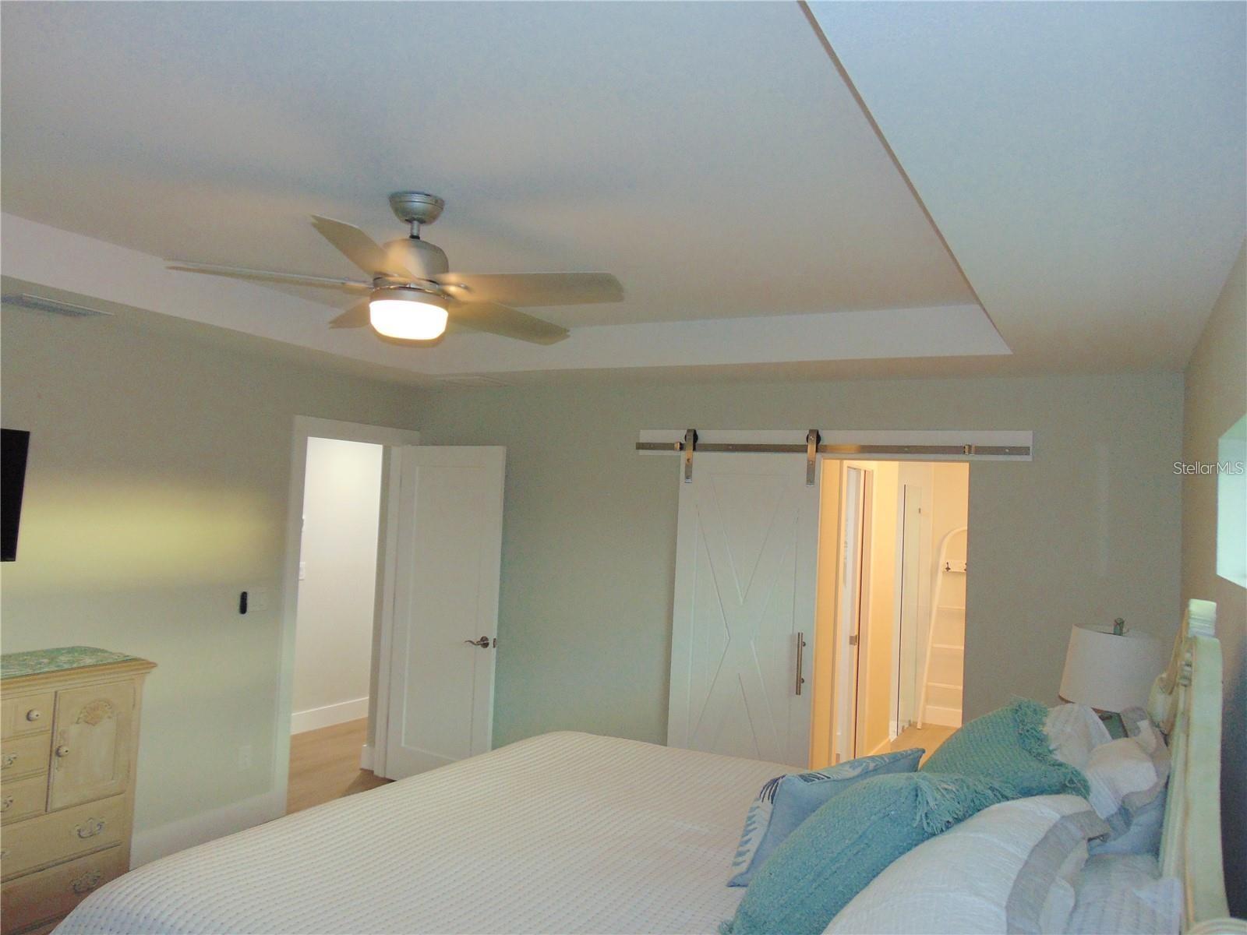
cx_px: 624
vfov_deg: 54.9
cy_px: 468
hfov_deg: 69.4
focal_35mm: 25
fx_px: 901
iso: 200
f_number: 3
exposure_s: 1/30
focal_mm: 4.5
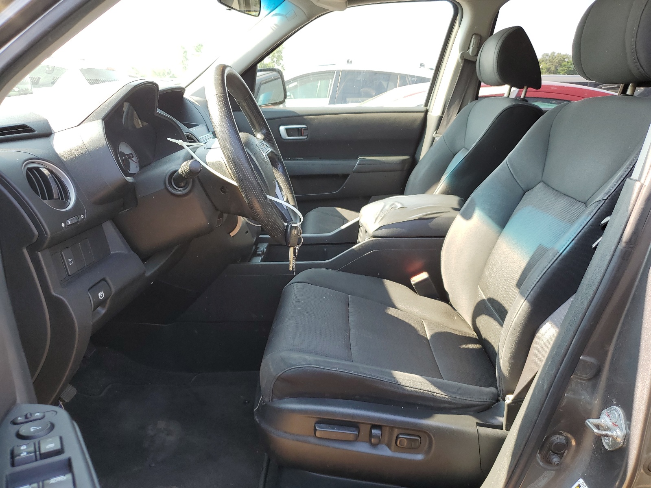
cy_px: 244
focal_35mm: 26
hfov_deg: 67.3
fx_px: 489
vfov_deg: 53.1
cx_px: 326
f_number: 1.5
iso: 50
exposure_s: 1/179
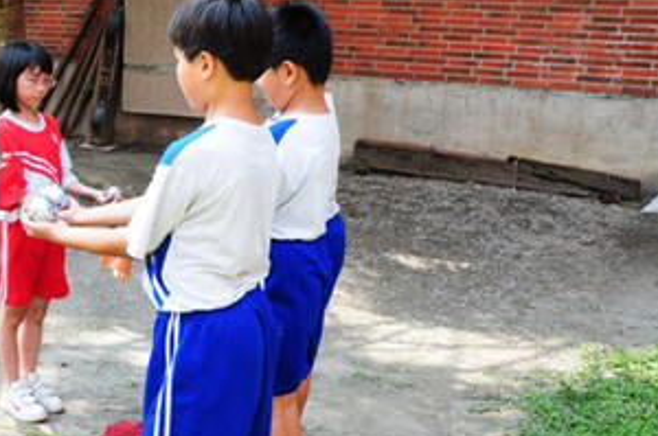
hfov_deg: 34.0
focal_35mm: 54
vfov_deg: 25.0
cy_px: 219
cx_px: 18
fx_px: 985
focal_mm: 18
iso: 640
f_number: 5.6
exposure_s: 1/320
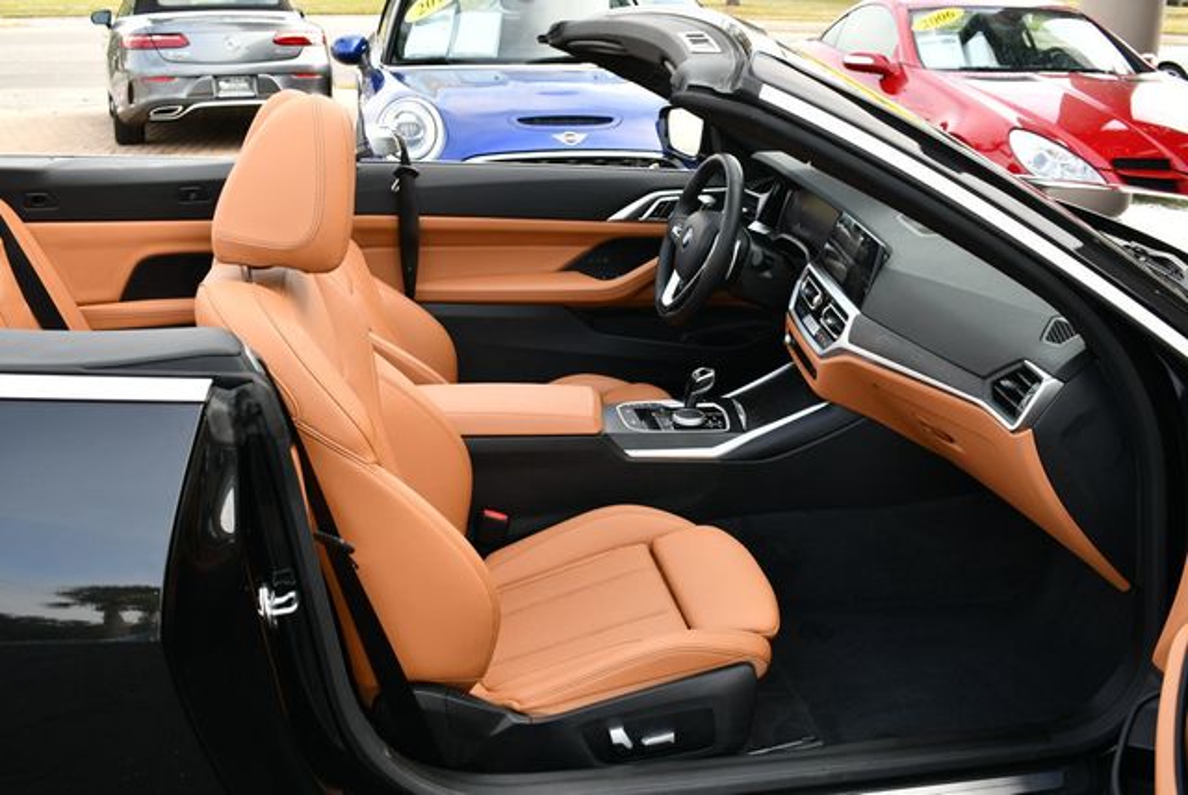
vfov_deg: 36.9
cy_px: 398
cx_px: 594
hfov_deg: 53.1
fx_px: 1189
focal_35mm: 36
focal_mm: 18
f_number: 4.5
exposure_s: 1/80
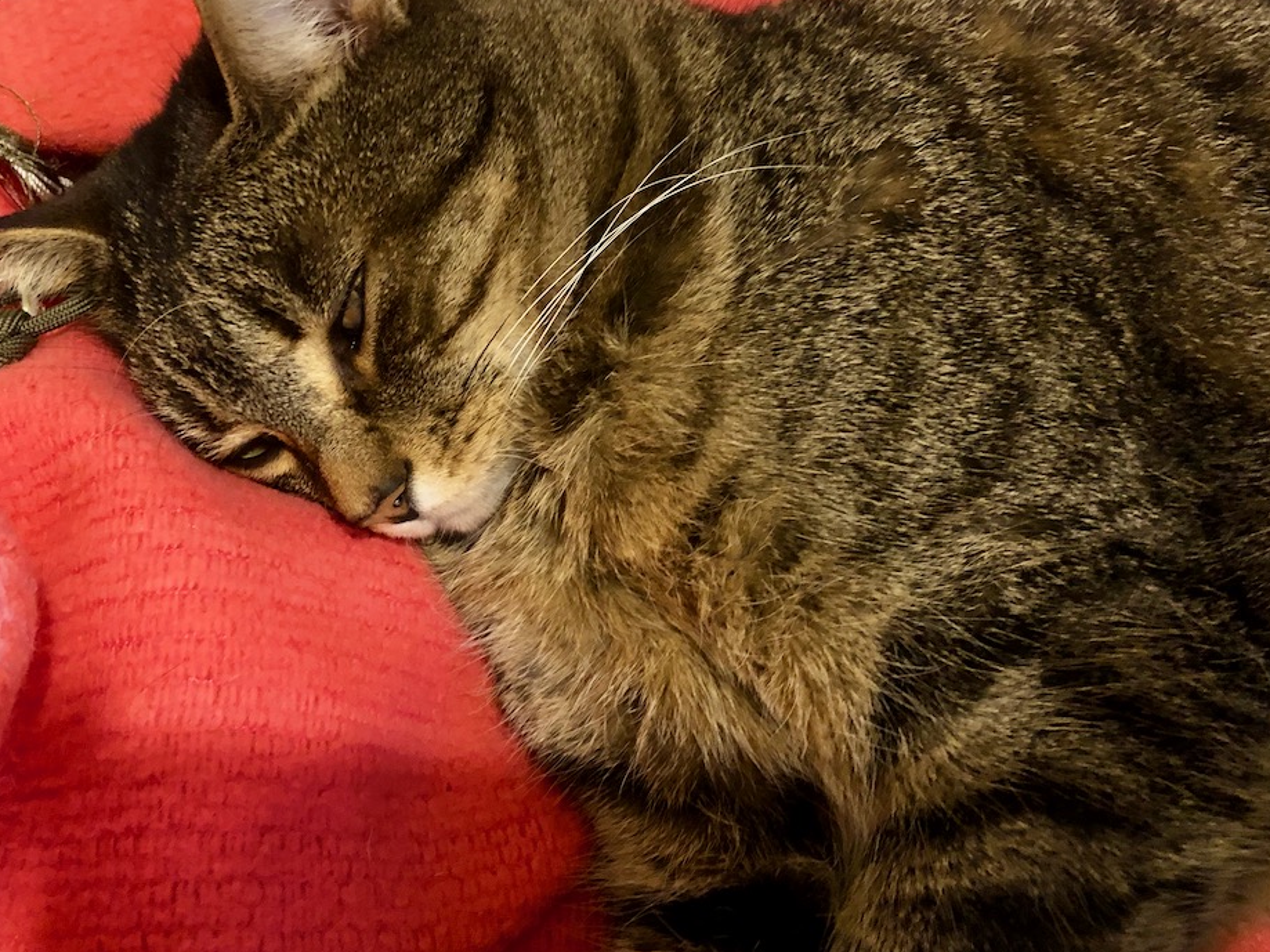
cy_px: 365
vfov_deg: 36.6
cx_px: 522
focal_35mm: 39
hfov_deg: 47.6
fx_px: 1431
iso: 80
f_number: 1.8
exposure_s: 1/4
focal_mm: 4
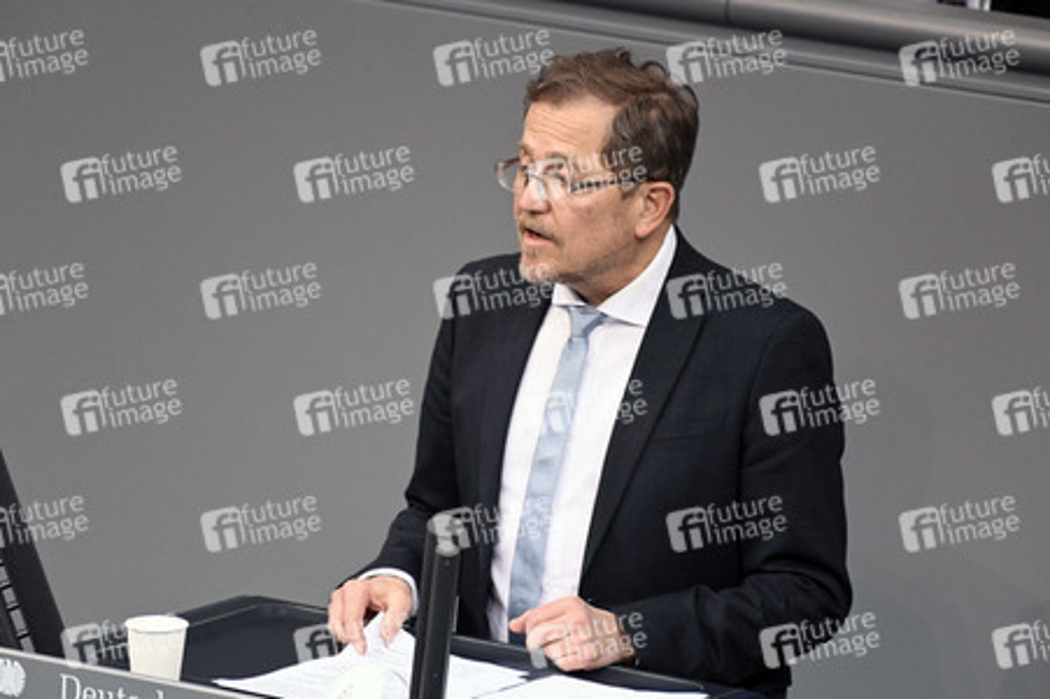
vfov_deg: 2.7
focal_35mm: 500
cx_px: 525
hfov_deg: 4.1
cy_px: 350
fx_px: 14572
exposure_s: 1/250
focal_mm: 500
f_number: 5.6
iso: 8000
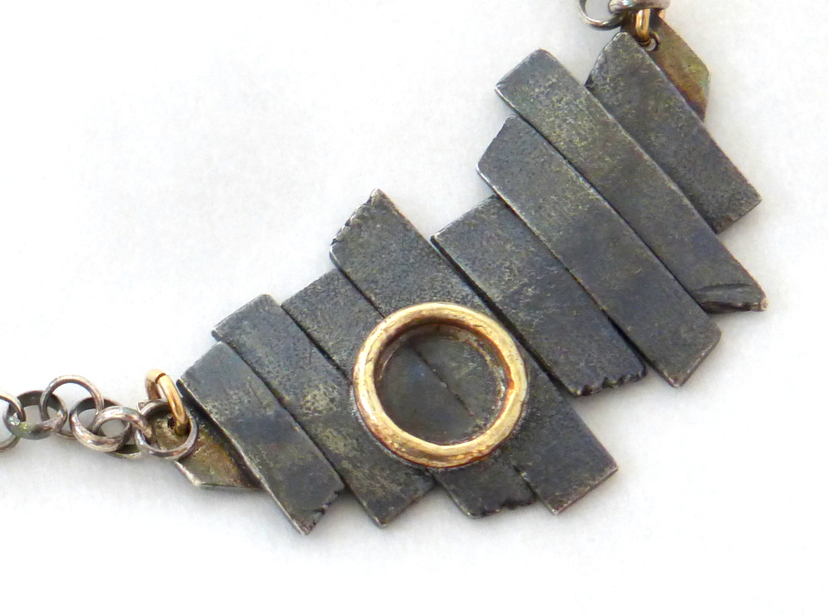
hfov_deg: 22.8
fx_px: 2051
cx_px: 414
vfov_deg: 17.1
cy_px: 308
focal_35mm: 86
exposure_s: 1/60
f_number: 5
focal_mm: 13.3
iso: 125
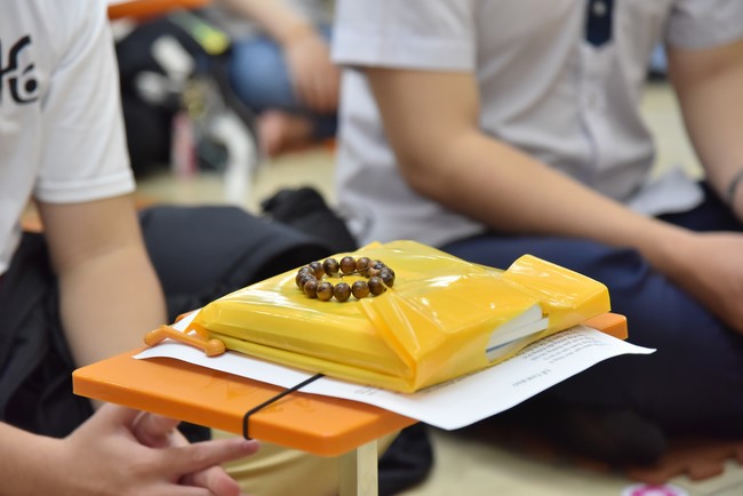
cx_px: 372
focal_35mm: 120
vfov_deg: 11.4
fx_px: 2478
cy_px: 248
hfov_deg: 17.1
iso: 2500
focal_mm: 120
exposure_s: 1/125
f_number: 4.5
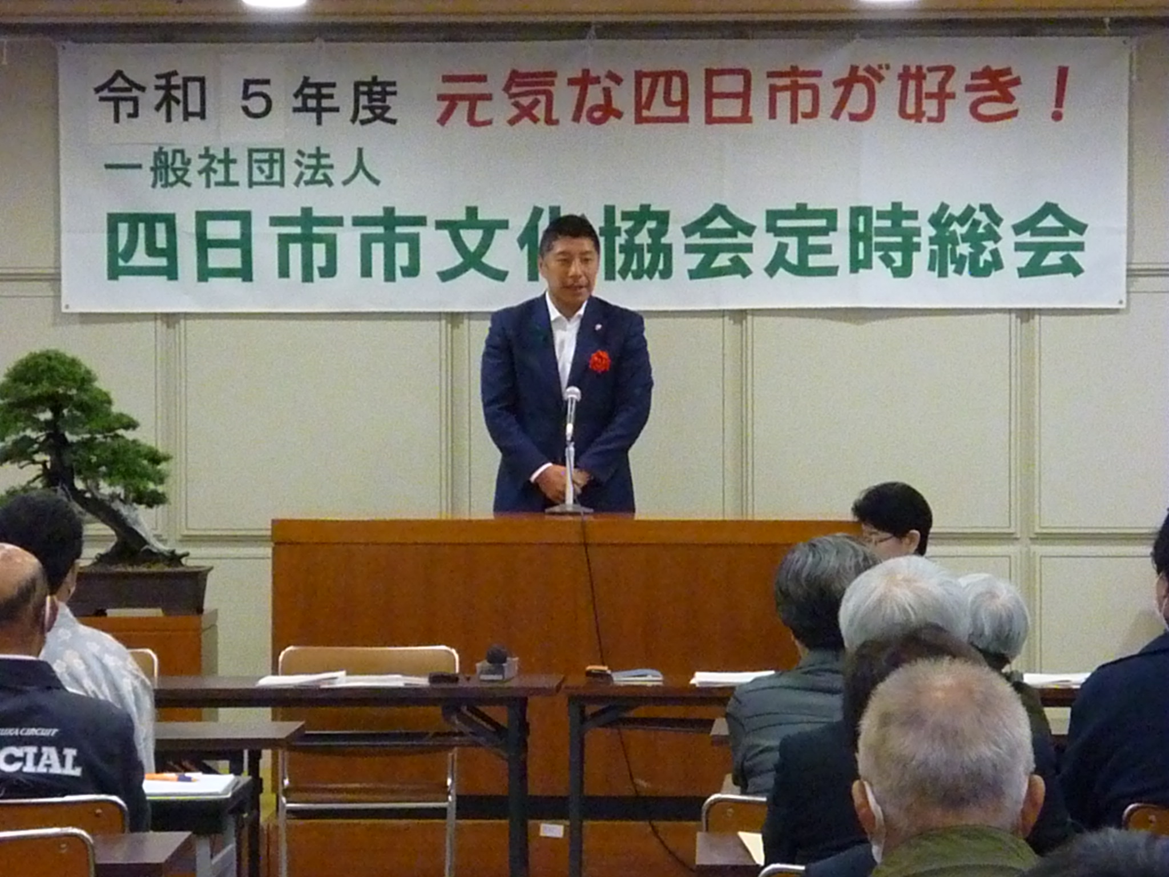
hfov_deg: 14.9
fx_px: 4458
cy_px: 438
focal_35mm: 132
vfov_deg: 11.2
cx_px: 584
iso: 3200
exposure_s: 1/100
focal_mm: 22
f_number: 5.9
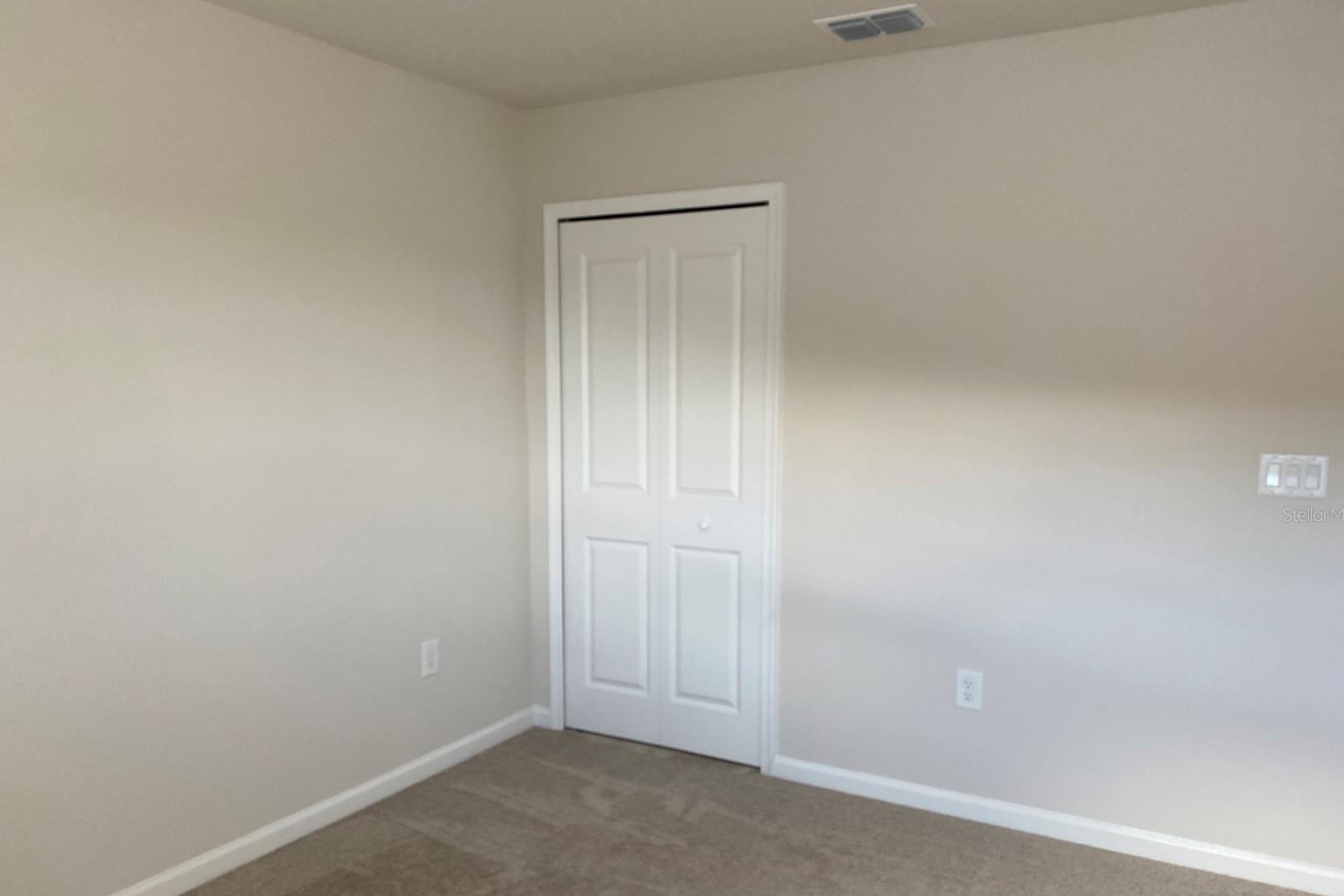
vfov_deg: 46.3
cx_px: 669
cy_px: 514
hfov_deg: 65.5
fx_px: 1045
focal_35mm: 28
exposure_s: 1/120
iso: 125
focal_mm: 4.25
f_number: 1.8
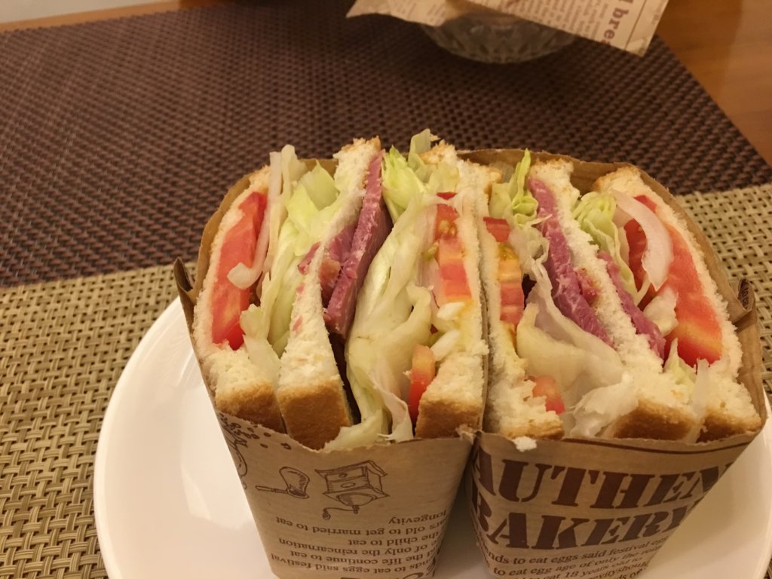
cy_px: 290
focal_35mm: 29
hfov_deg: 61.7
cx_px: 386
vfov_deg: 48.2
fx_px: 647
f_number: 2.2
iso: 100
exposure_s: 1/10
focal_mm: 4.15
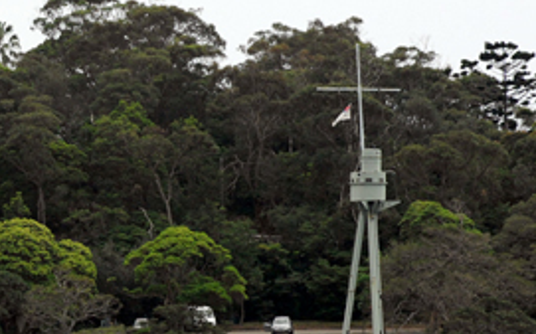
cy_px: 199
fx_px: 9869
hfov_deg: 3.1
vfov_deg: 1.9
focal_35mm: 676
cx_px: -16
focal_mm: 200
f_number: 6.3
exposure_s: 1/1000
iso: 400
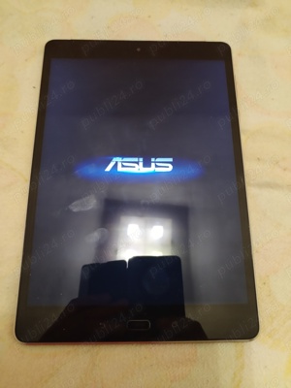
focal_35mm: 26
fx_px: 291
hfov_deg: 53.1
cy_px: 194
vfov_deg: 67.3
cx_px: 146
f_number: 1.8
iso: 1506
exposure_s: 1/20
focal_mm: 4.75
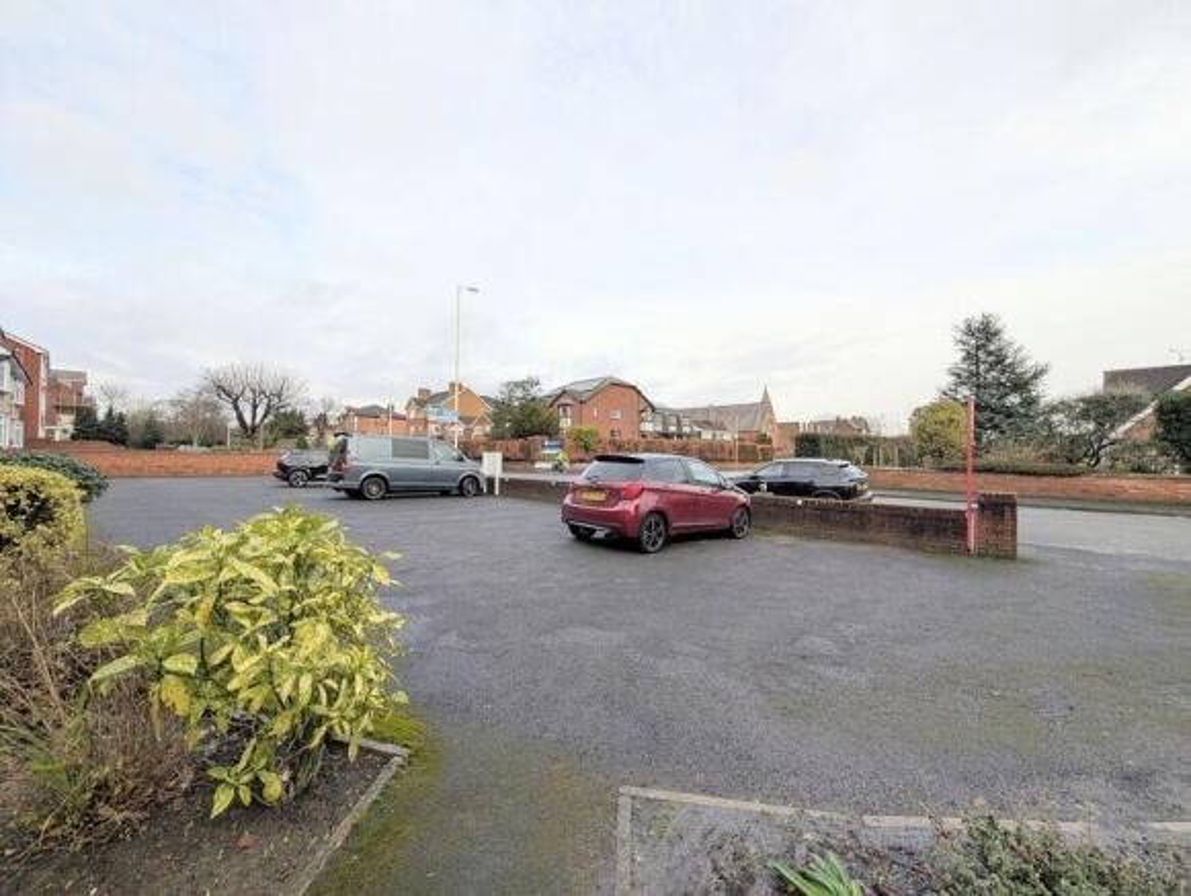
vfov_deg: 94.6
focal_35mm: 12
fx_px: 413
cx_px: 596
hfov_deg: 110.5
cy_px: 448
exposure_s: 1/741
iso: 55
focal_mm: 2.02
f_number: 1.7
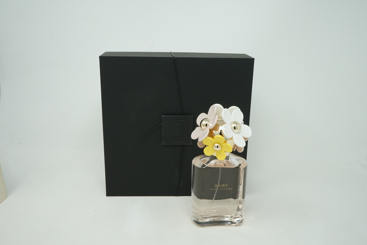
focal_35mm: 33
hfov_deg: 57.2
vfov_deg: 40.0
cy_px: 122
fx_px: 336
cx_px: 184
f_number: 25
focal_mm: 33
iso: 3200
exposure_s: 1/50
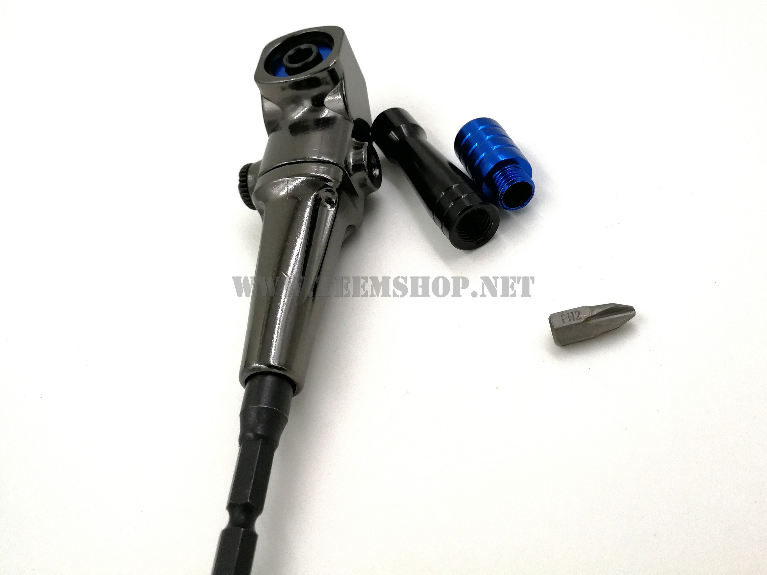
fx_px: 598
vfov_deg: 51.4
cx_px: 384
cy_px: 288
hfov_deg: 65.3
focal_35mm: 27
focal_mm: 3.95
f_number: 2.2
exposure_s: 1/926
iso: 160
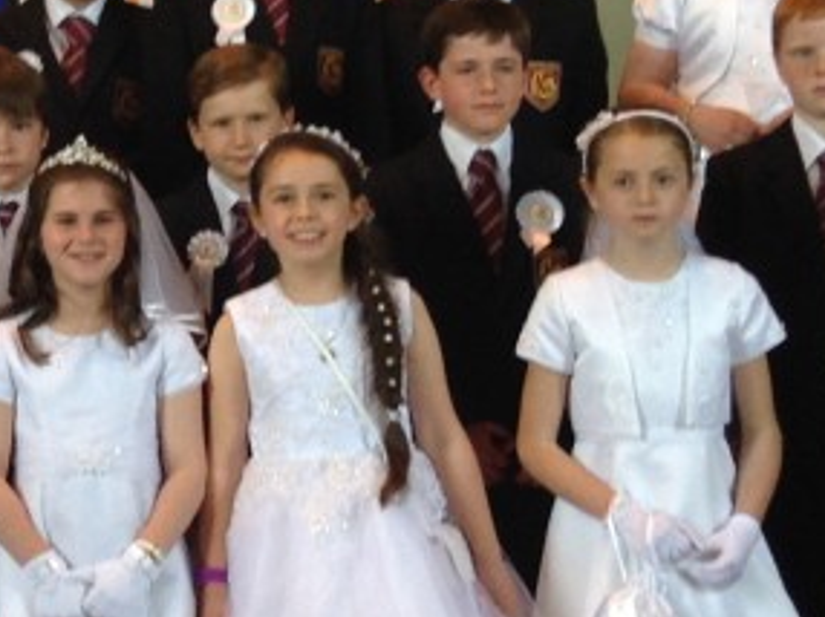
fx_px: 2810
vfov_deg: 12.5
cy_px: 277
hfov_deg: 15.9
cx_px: -222
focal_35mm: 118
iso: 50
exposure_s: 1/24
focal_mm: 3.3
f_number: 2.4
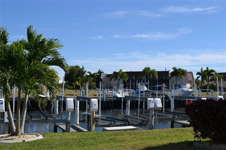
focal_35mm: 48
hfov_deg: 41.1
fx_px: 301
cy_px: 75
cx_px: 113
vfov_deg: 28.1
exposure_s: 1/4000
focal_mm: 32
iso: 1400
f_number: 8
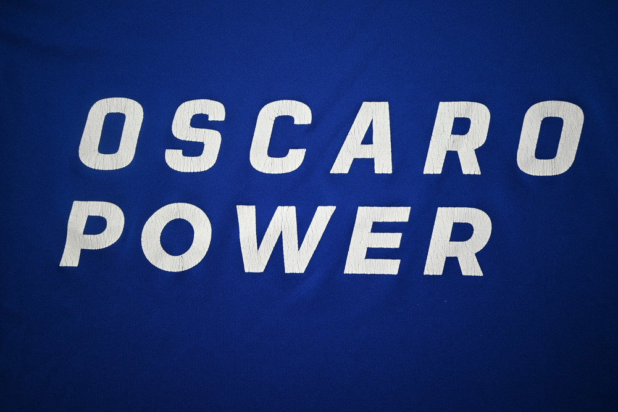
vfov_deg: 43.6
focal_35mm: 30
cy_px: 206
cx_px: 309
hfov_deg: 61.9
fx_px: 515
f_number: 4.8
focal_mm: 30
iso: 200
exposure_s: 1/125
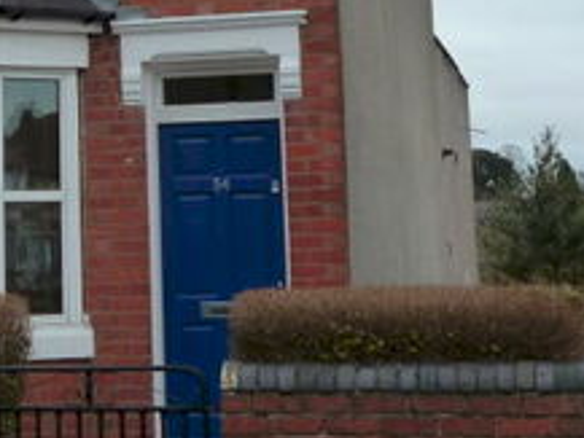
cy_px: -101
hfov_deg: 16.7
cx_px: 27
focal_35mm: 116
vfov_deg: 12.5
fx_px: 1958
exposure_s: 1/320
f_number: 3.5
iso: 160
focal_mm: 6.4
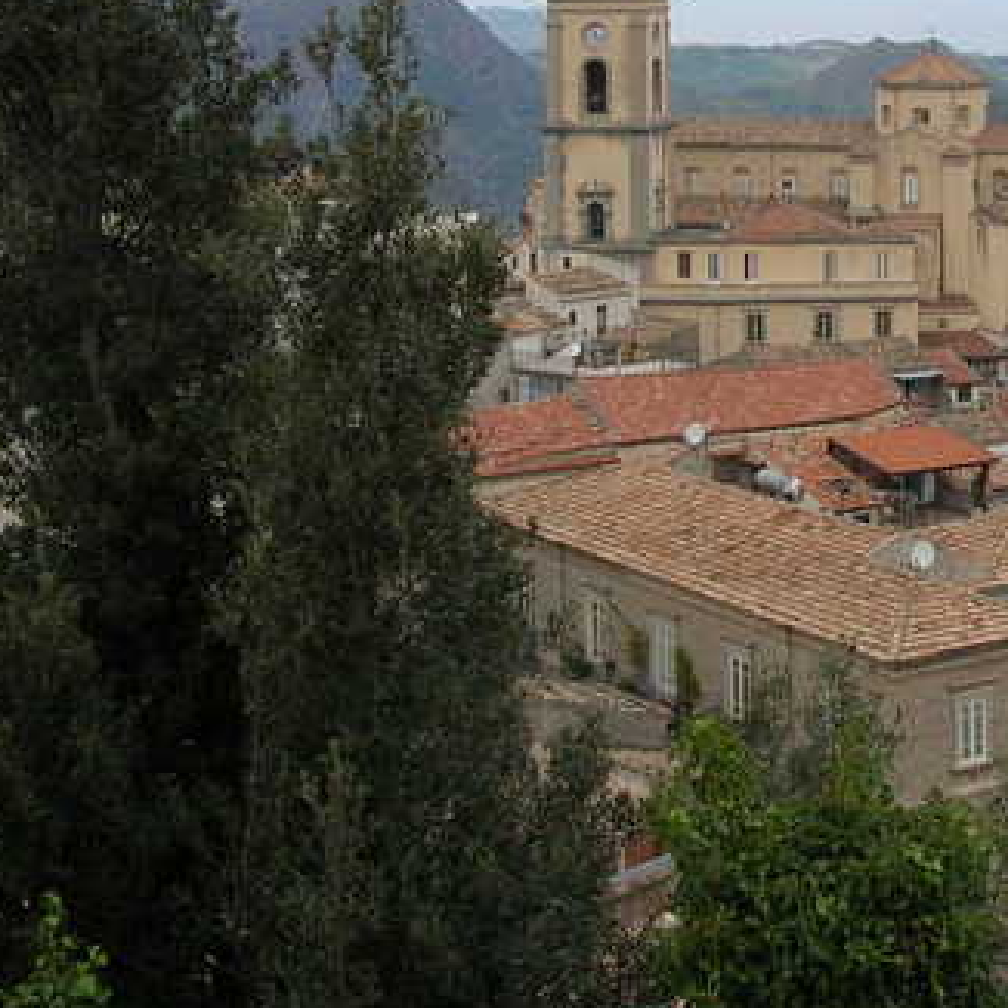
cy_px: 190
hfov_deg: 21.2
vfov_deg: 21.9
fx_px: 2570
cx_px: 1067
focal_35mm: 78
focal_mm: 6
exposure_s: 1/164
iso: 50
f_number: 3.7
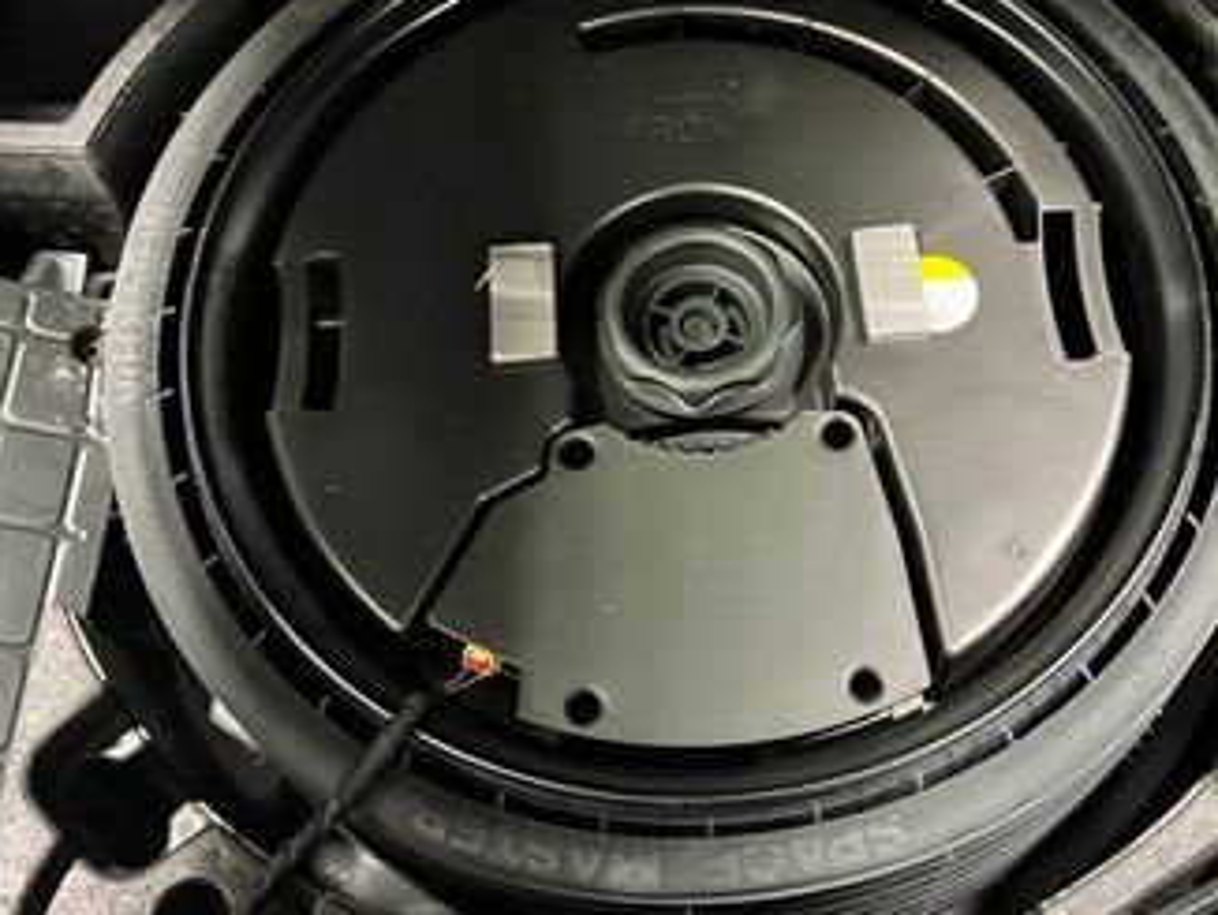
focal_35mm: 51
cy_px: 381
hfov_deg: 37.3
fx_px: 1796
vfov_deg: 28.5
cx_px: 744
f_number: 1.5
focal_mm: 5.7
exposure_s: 1/40
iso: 640
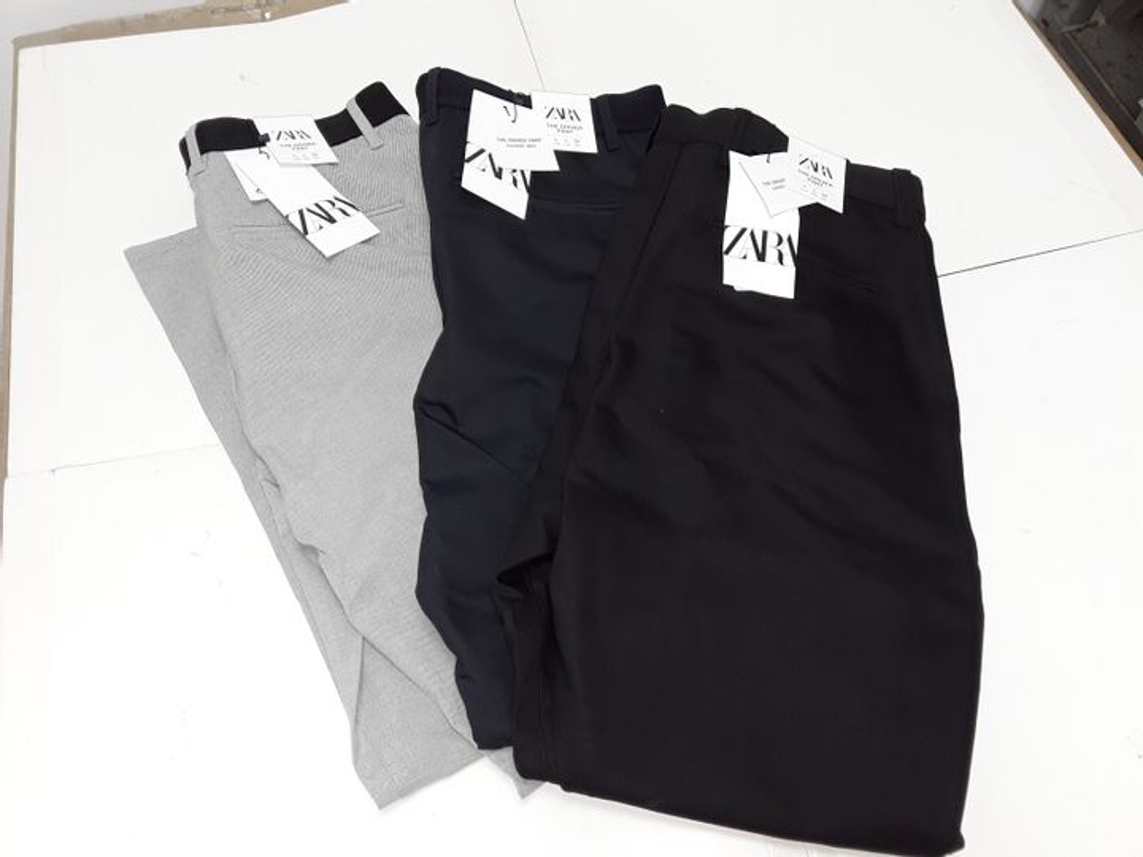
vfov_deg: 51.4
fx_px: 892
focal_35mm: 27
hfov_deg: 65.3
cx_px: 572
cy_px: 428
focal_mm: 2.91
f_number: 1.9
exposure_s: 1/33
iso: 50
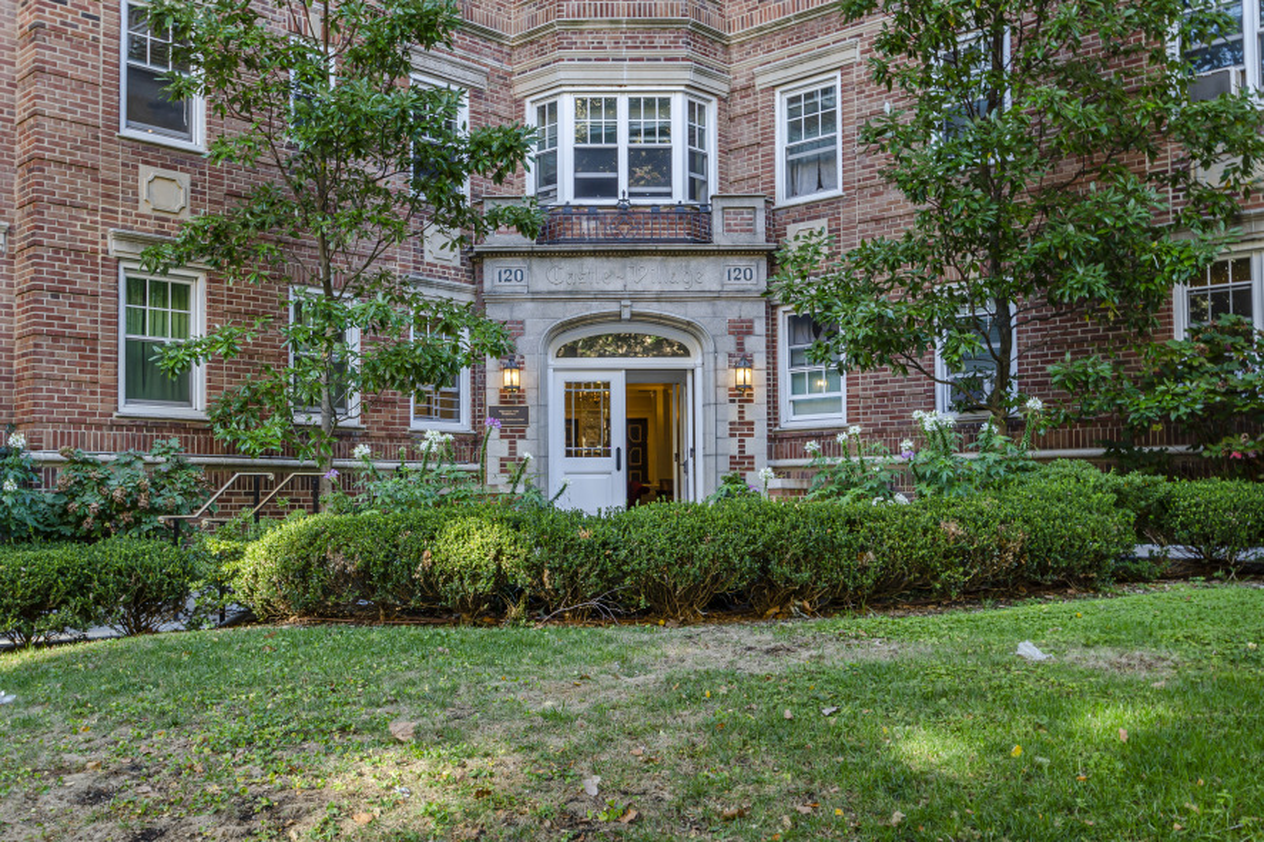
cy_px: 421
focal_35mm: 36
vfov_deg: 36.9
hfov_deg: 53.1
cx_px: 632
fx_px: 1264
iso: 100
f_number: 8
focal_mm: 24
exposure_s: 1/25
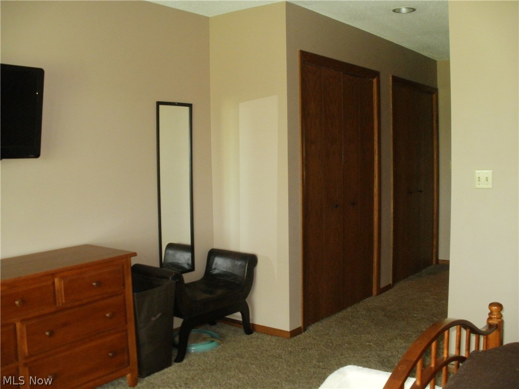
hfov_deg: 51.4
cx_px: 260
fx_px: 540
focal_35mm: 36
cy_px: 194
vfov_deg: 39.7
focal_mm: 6.3
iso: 320
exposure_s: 1/30
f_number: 3.5
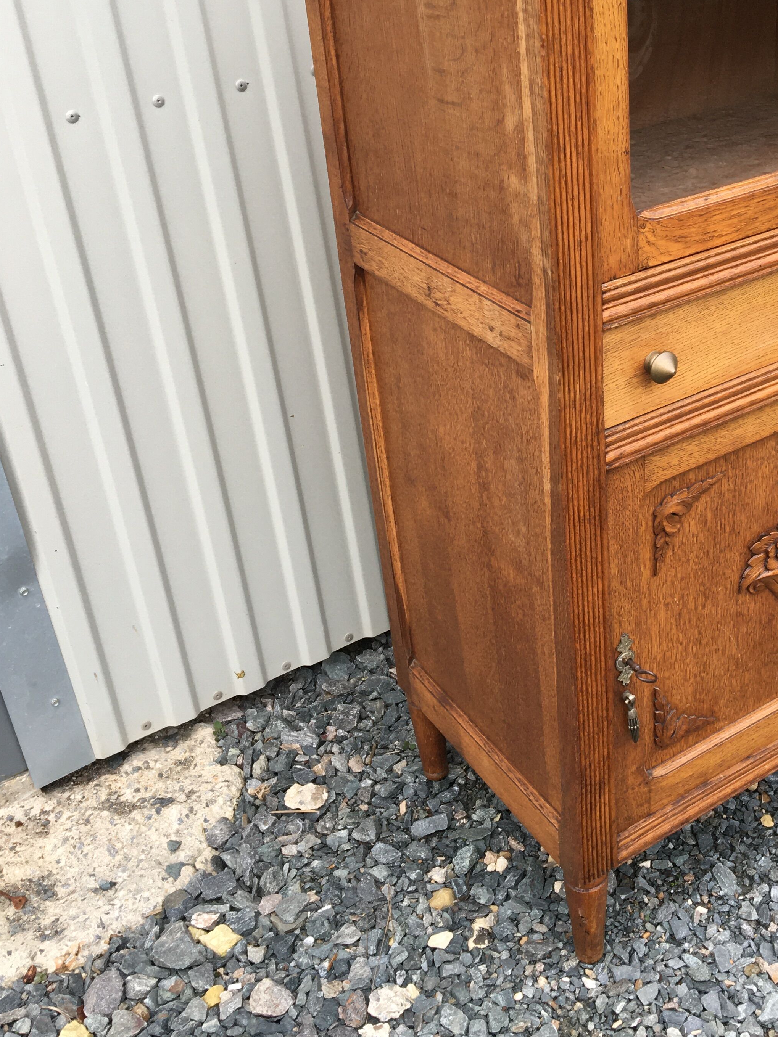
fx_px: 1289
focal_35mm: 43
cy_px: 383
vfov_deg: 43.5
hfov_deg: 33.1
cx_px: 566
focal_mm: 4.15
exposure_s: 1/50
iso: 32
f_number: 2.2
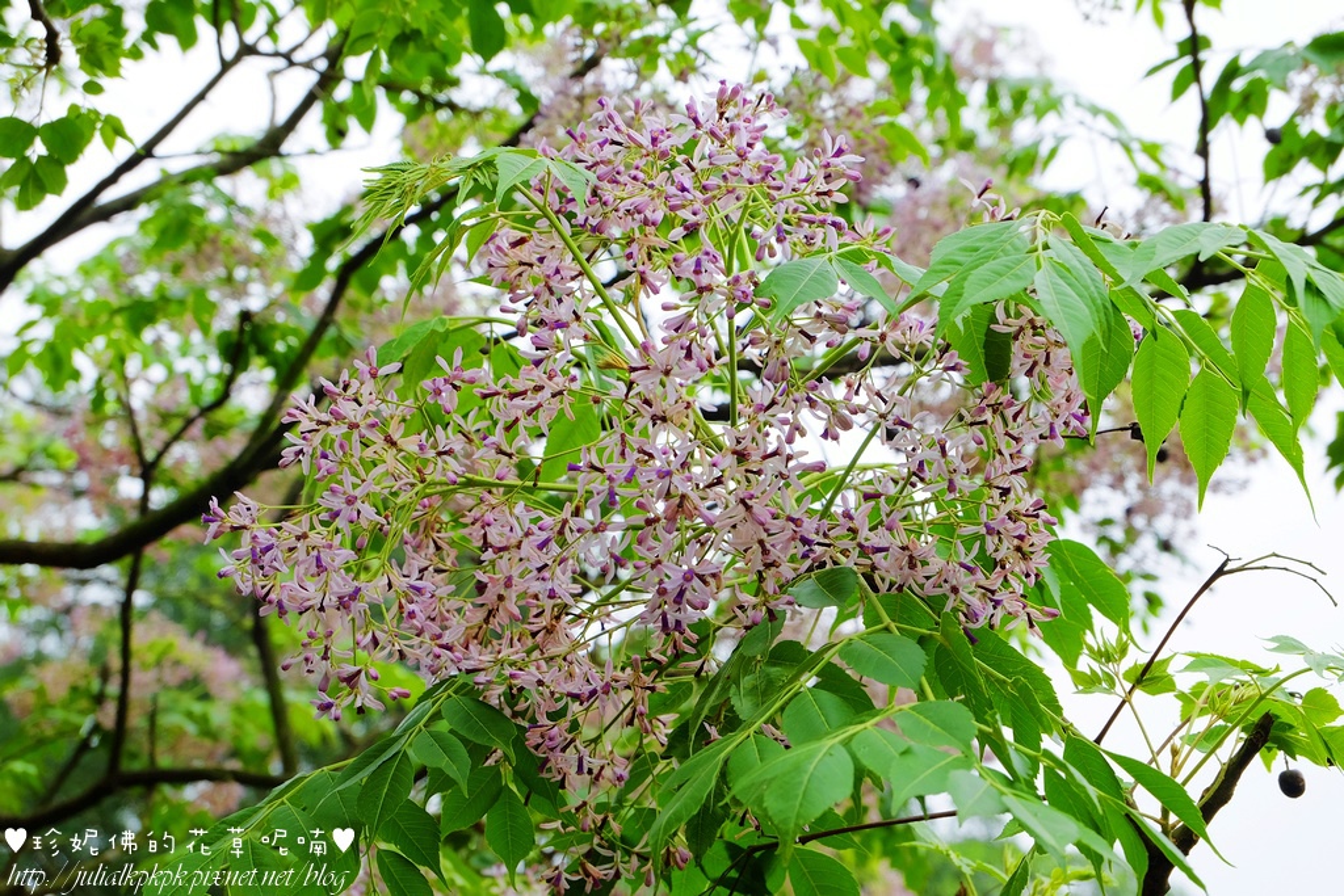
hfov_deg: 27.0
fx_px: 2800
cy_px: 448
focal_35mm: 75
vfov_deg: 18.2
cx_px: 672
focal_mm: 50
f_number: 9
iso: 400
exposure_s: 1/75
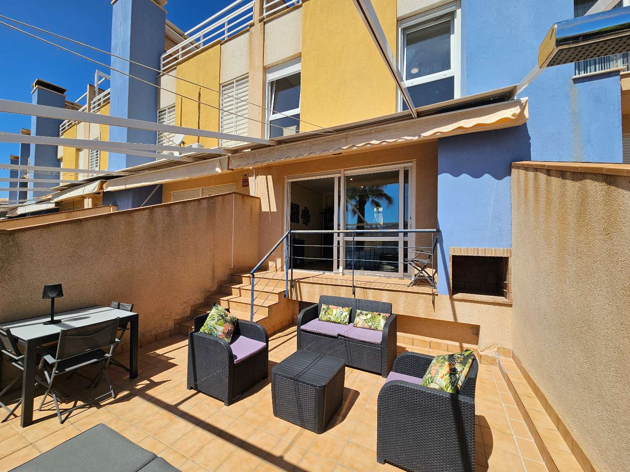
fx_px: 237
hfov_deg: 106.2
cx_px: 315
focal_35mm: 13
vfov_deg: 89.9
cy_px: 236
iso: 50
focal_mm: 2.2
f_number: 2.2
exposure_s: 1/3598
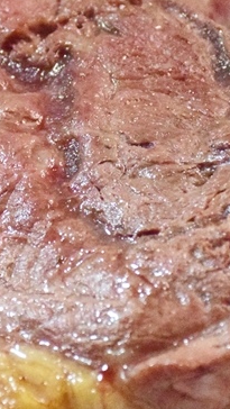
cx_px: 57
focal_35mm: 323
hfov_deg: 3.8
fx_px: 3503
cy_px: 167
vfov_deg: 6.7
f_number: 7.1
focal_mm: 75
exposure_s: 1/800
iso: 12800
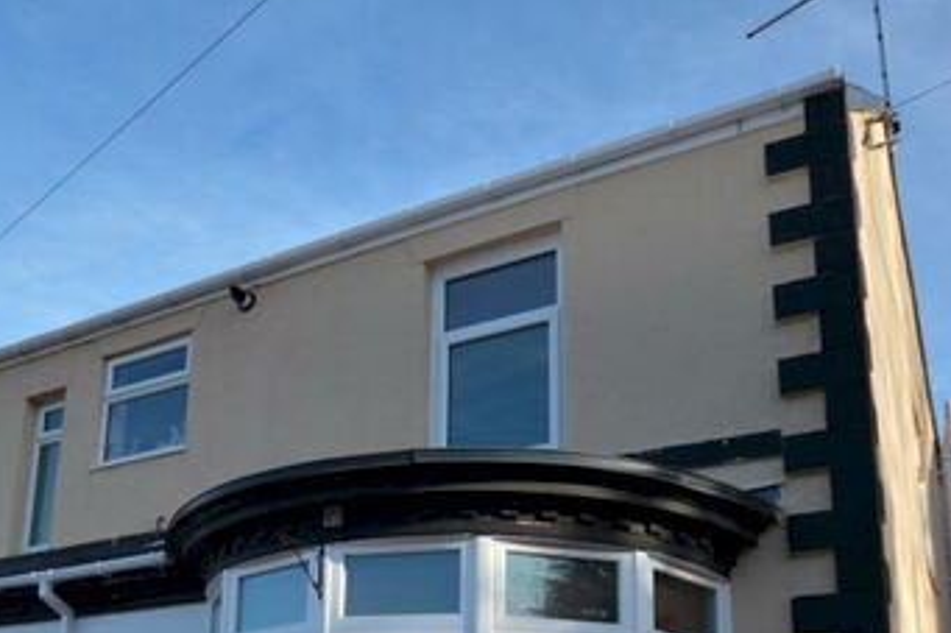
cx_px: 284
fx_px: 1057
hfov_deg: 47.3
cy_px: 602
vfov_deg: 31.3
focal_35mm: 40
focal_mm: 13
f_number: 4
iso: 100
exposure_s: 1/800
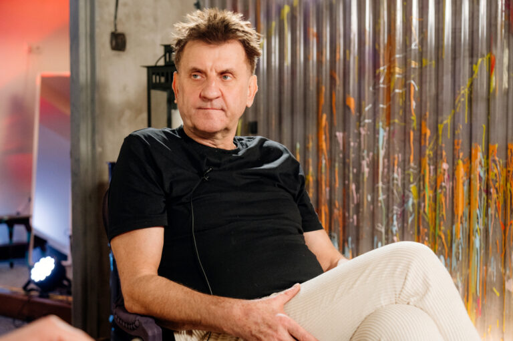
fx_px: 826
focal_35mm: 58
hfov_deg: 34.5
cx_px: 256
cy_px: 170
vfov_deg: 23.3
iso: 3200
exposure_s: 1/500
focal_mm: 58
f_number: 4
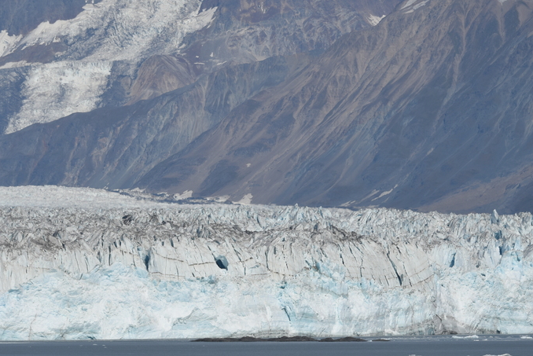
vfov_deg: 4.9
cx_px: 215
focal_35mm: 283
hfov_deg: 7.3
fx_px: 4192
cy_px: 63
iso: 100
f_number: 11
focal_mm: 150
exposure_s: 1/500
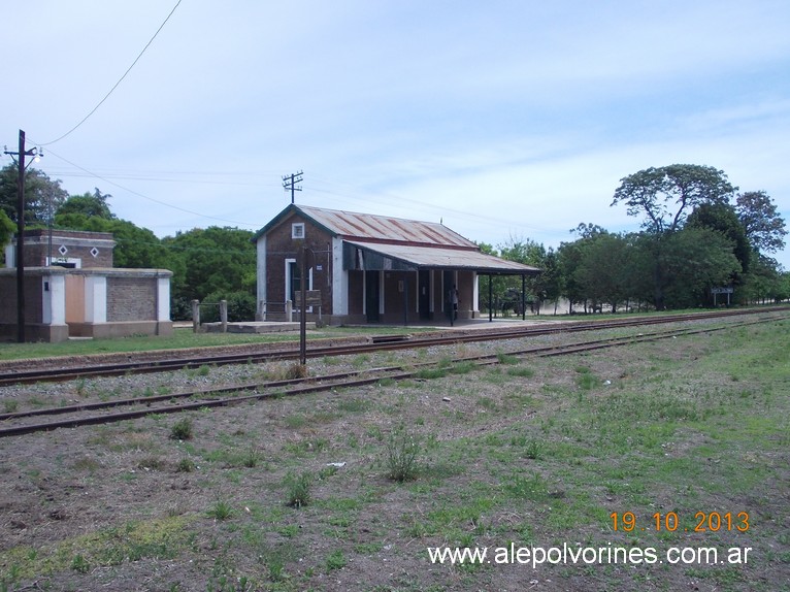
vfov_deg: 37.7
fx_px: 867
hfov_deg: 49.0
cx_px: 395
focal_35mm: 38
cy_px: 296
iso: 80
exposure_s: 1/250
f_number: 6.2
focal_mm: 5.3
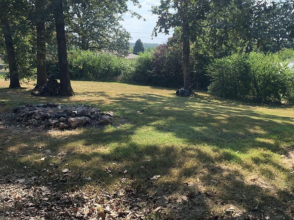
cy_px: 84
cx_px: 173
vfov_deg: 39.4
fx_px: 306
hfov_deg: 51.1
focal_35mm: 36
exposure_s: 1/802
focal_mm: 4.25
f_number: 1.8
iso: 25
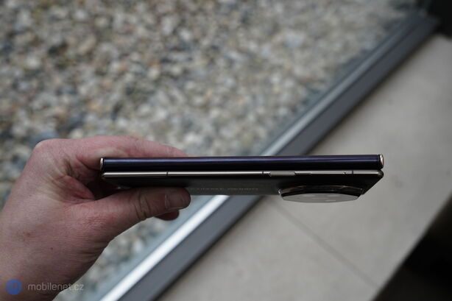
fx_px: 464
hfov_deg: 51.9
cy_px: 150
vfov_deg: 35.9
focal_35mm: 37
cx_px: 226
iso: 1600
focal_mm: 37
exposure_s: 1/160
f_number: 6.3
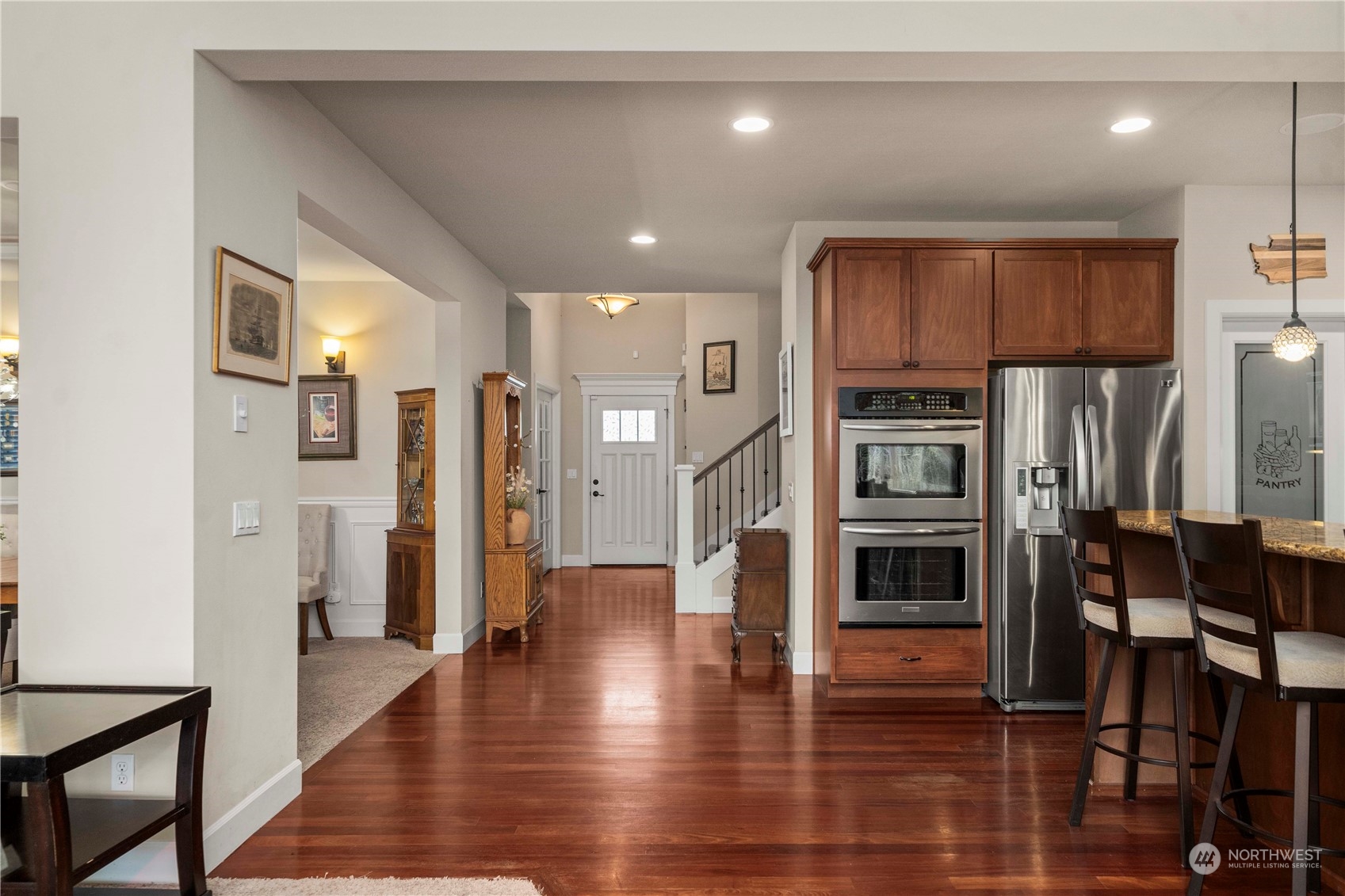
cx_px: 672
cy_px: 448
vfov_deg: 57.2
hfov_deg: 78.6
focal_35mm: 22
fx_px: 822
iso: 640
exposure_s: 1/30
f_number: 6.3
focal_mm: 22
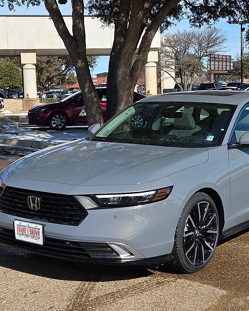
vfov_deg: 28.7
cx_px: 152
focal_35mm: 66
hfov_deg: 23.1
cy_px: 156
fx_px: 608
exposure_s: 1/10000
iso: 76
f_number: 1.8
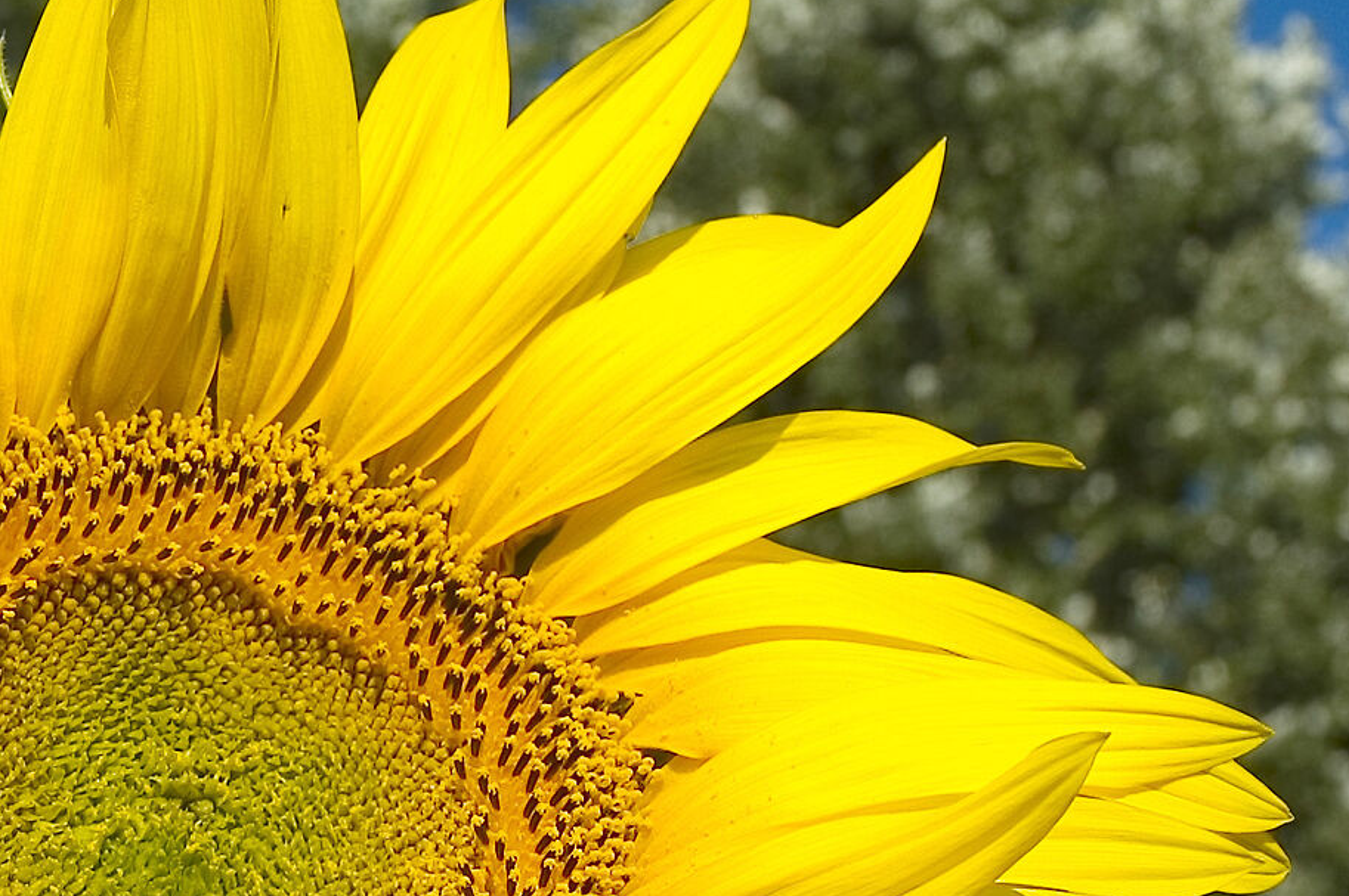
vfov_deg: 10.2
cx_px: 83
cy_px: 744
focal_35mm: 134
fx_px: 5017
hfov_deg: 15.1
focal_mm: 34
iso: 200
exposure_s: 1/350
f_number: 8
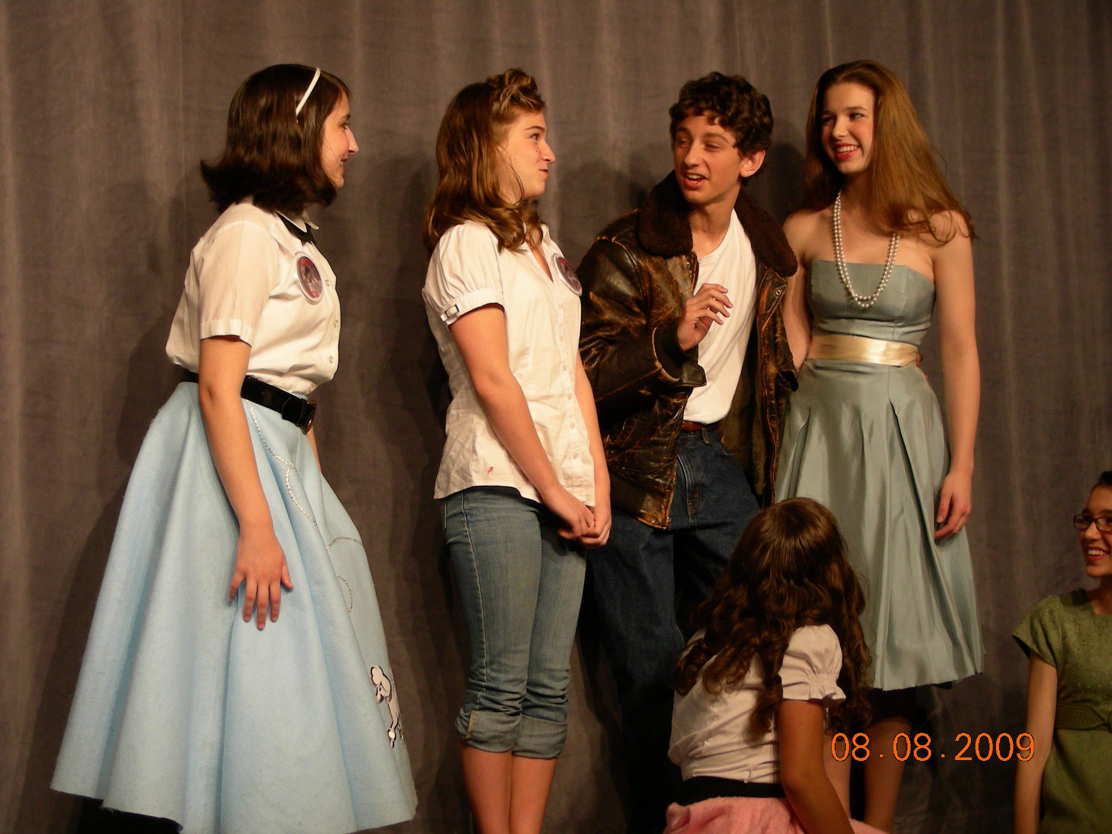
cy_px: 417
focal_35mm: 70
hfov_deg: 27.8
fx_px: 2249
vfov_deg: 21.0
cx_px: 556
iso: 50
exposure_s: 1/53
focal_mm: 11.7
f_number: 3.5
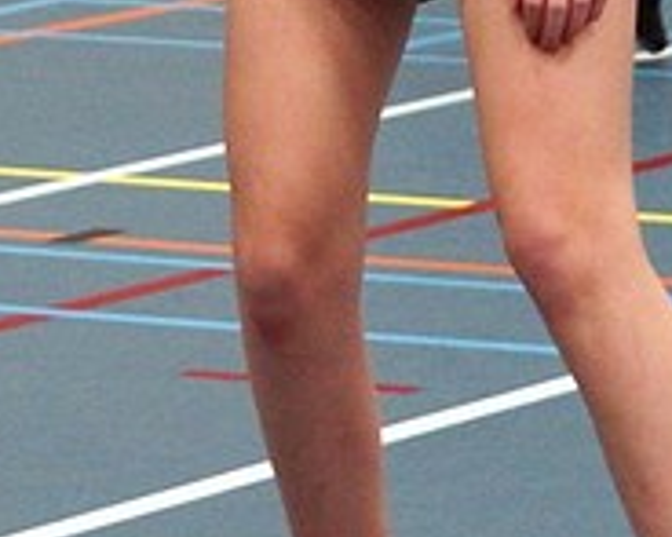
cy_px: -128
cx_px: 223
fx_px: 7772
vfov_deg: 3.9
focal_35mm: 391
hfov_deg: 4.9
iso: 1000
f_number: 3.2
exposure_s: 1/200
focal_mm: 50
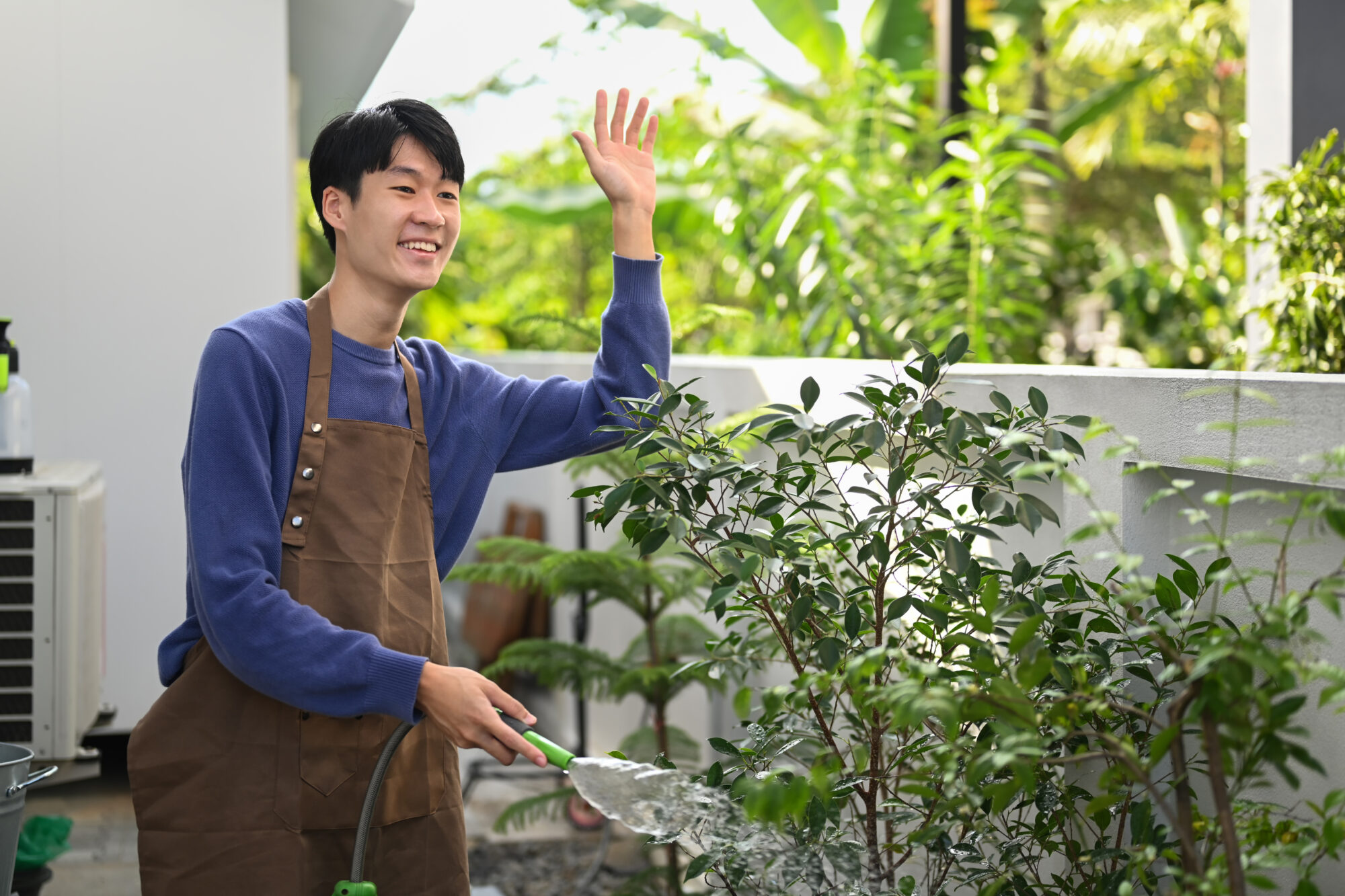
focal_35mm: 50
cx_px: 672
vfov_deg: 27.0
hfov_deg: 39.6
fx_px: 1868
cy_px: 448
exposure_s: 1/800
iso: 200
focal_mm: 50
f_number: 2
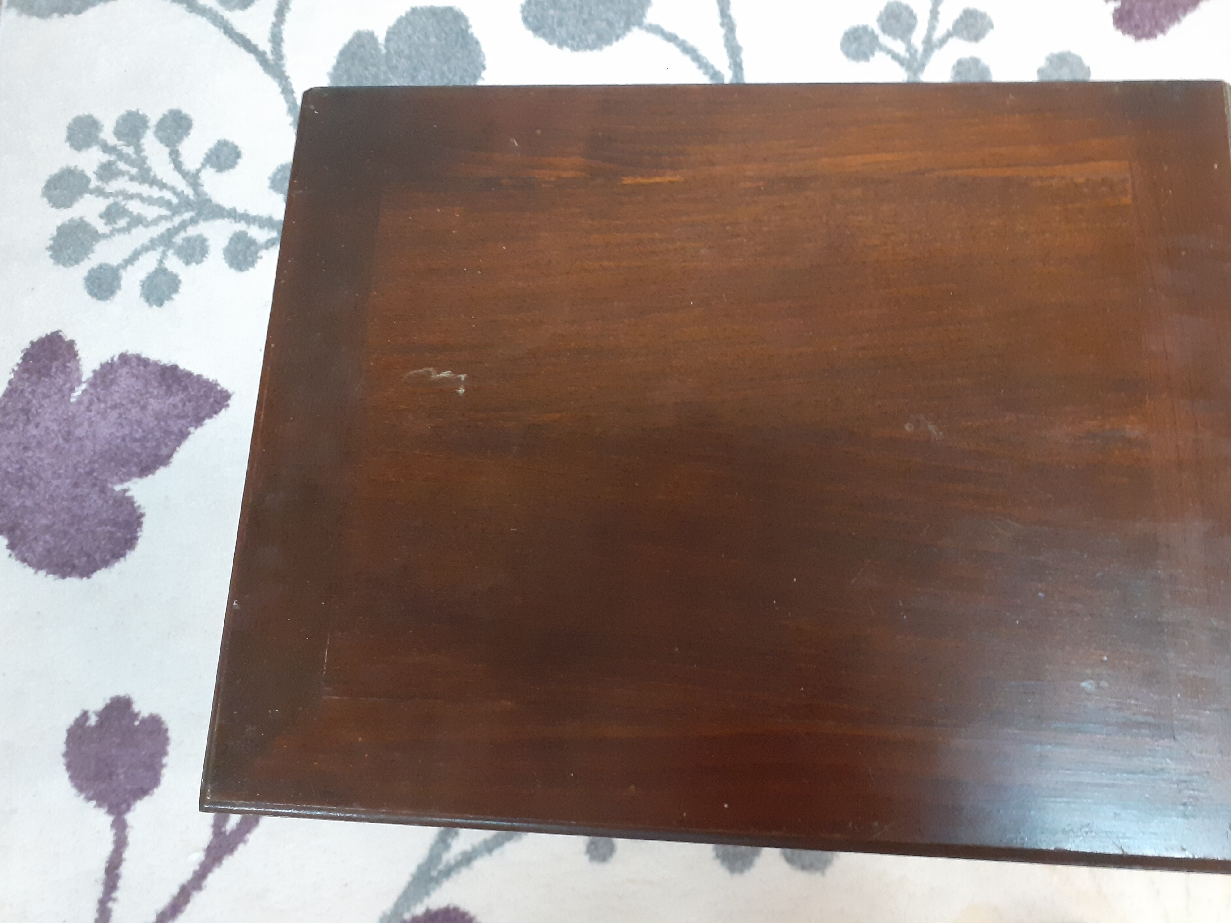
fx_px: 996
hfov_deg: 63.4
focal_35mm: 28
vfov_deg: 49.7
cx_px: 625
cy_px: 448
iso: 320
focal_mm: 3.6
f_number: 1.9
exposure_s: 1/25
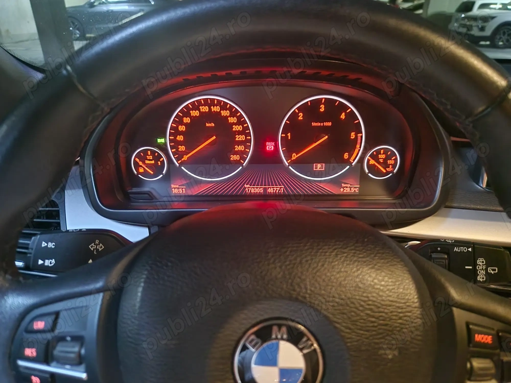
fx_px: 340
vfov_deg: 58.9
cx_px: 256
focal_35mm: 23
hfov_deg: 73.9
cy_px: 192
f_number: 1.8
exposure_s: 1/15
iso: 1250
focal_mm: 5.4
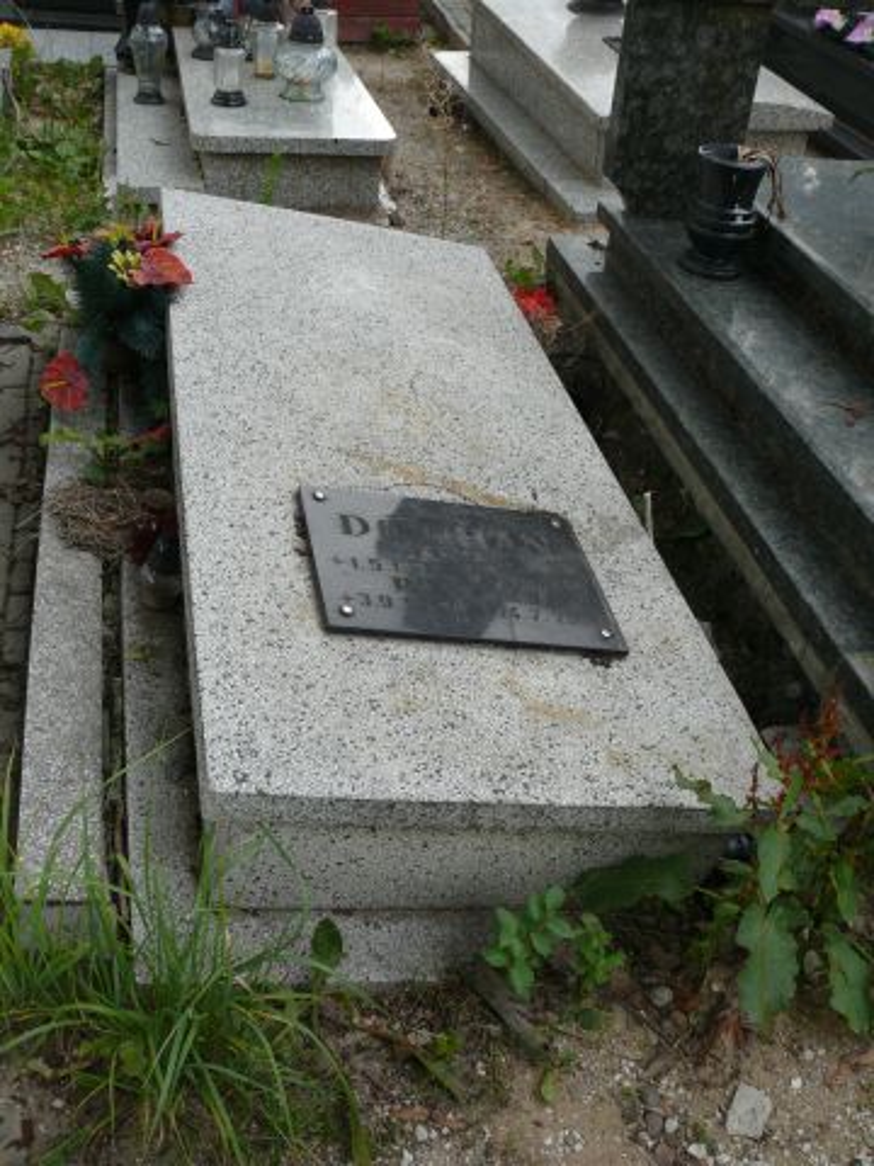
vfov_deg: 52.6
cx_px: 437
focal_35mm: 35
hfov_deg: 40.7
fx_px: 1178
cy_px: 583
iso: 100
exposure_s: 1/125
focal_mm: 7.4
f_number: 4
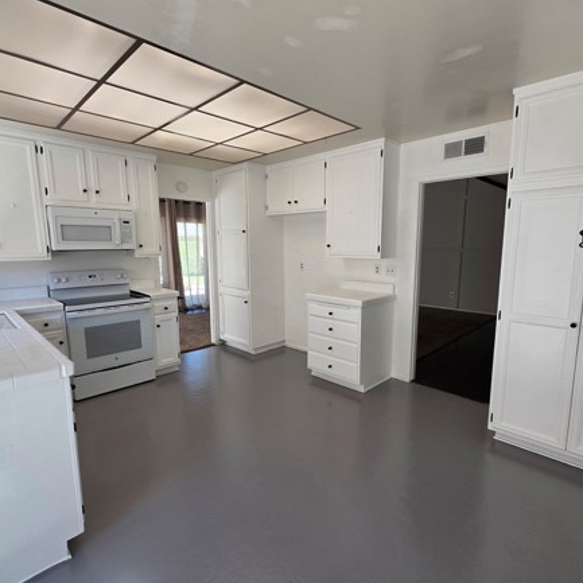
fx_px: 324
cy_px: 298
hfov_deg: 84.0
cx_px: 299
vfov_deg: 84.0
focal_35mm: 17
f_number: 1.9
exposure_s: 1/120
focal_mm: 2.2
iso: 80
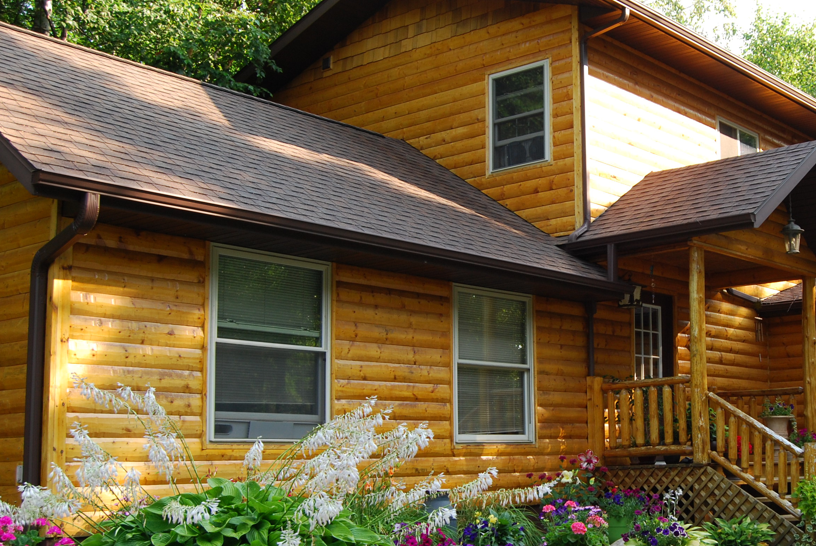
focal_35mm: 50
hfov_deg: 38.7
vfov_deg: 27.0
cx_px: 598
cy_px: 320
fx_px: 1135
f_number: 5.6
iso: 200
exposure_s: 1/125
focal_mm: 20
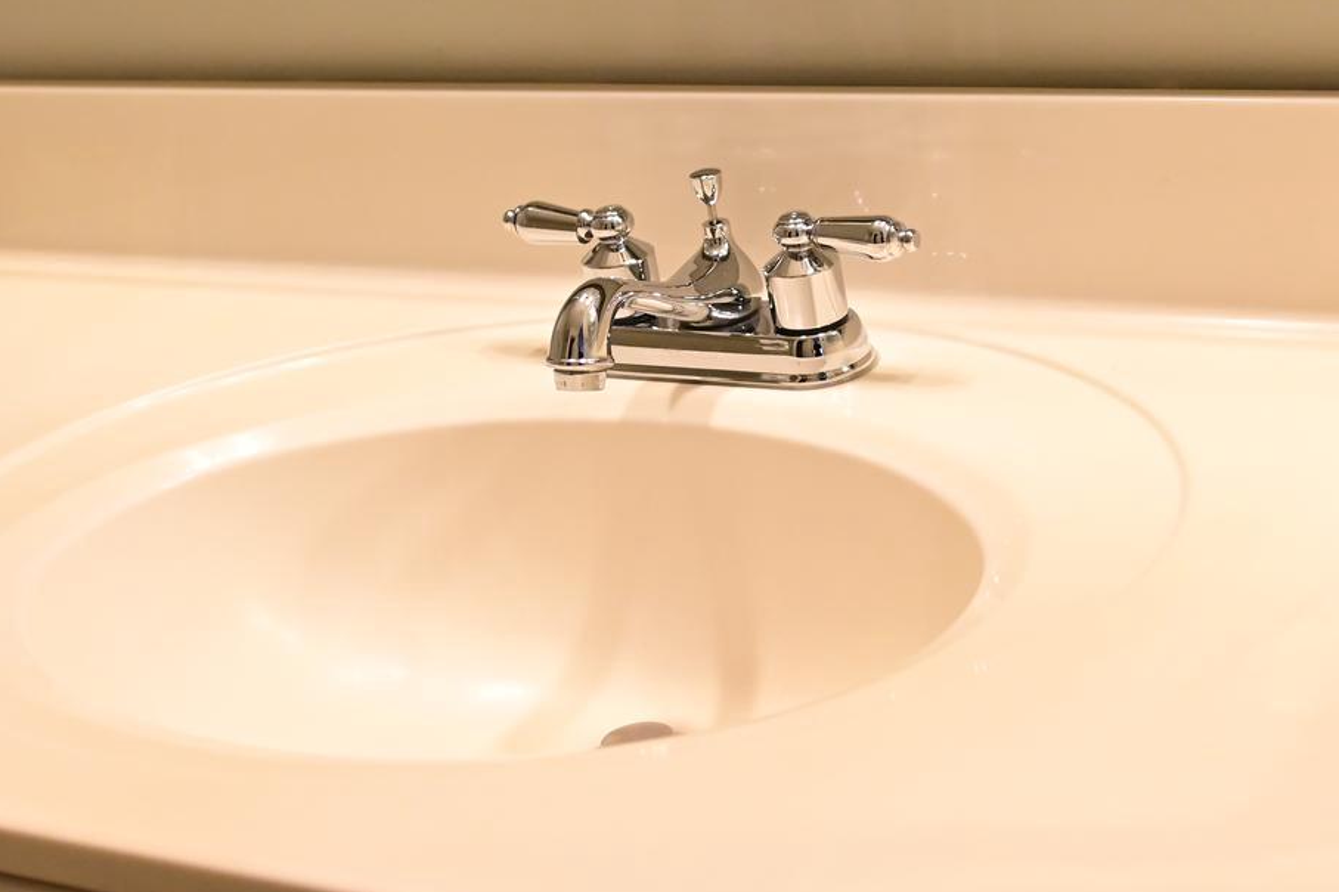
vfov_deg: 17.2
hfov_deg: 25.7
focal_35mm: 79
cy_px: 289
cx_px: 729
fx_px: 2937
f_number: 4
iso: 2500
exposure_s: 1/125
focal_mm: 35
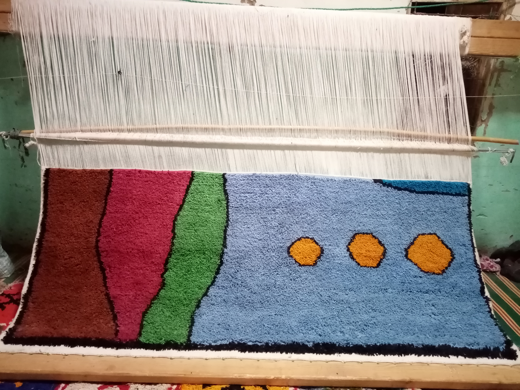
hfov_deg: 67.3
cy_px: 195
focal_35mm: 26
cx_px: 260
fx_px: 391
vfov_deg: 53.1
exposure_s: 1/20
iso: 1188
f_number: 1.8
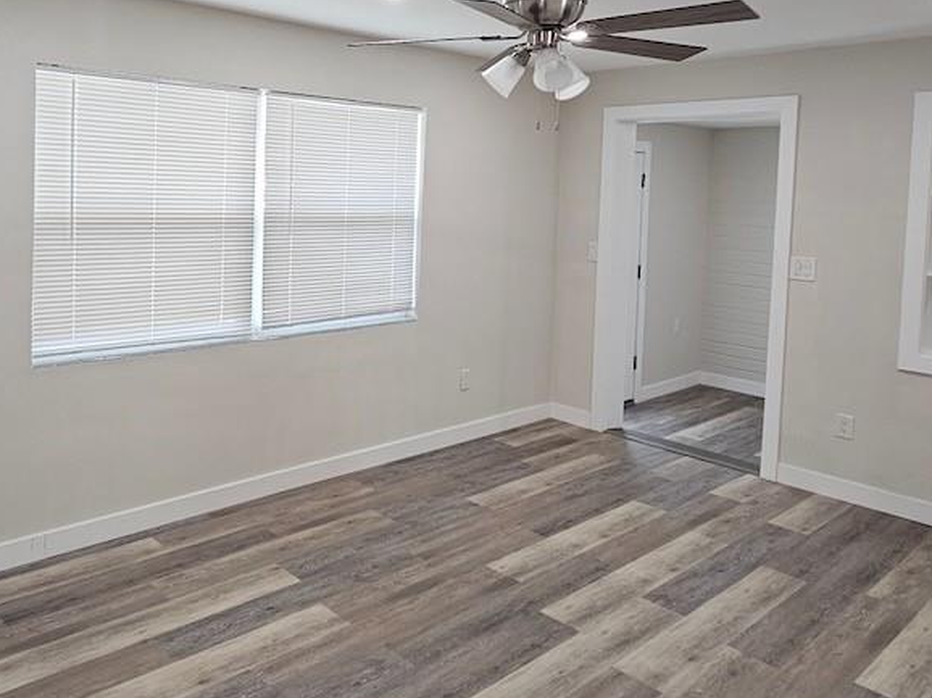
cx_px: 314
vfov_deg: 50.3
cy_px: 227
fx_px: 727
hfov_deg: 63.8
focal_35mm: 27
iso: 160
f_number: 2.2
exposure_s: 1/60
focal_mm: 2.2
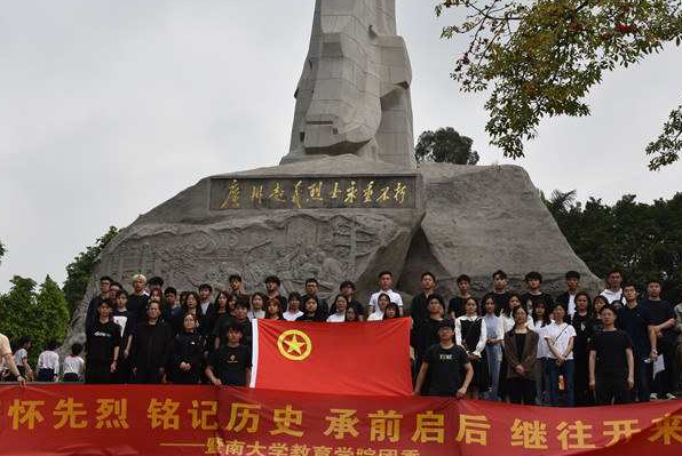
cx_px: 357
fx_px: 967
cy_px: 185
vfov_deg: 26.5
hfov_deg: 38.8
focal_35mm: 51
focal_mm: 38
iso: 100
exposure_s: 1/200
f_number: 9.5
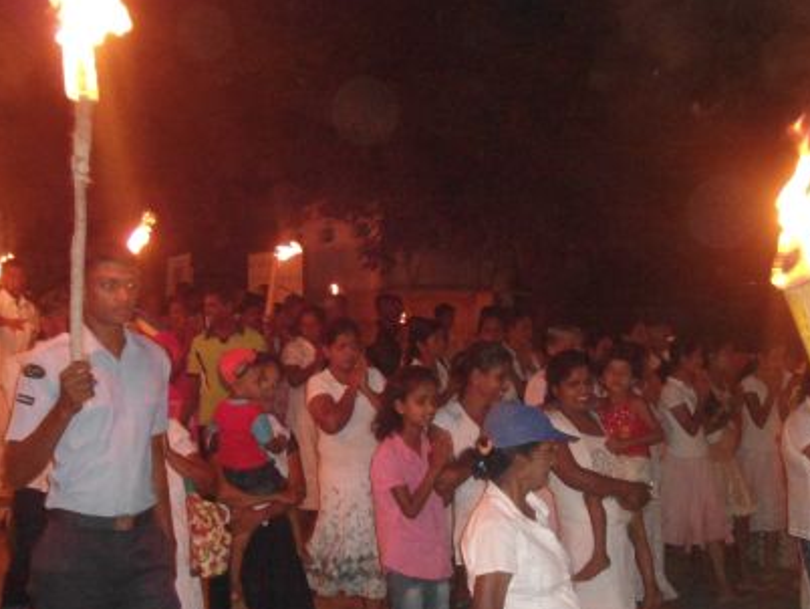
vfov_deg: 29.6
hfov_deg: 38.9
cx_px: 392
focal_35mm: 49
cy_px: 365
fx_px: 1147
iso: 800
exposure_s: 1/30
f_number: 3.2
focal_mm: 6.7
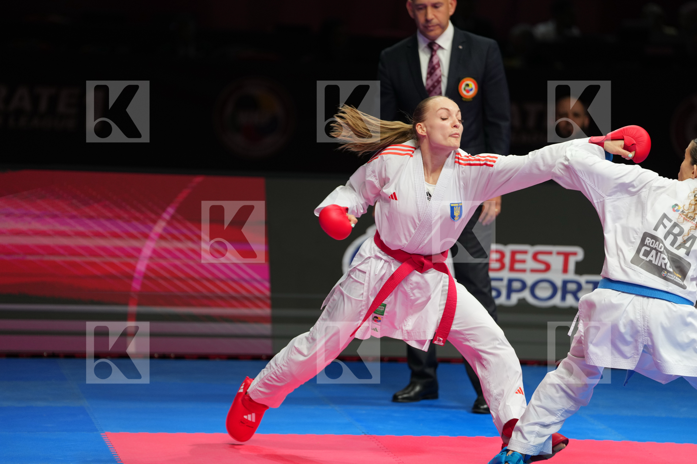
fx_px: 3871
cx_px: 348
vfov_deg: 6.9
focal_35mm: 200
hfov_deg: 10.3
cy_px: 232
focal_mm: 200
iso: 800
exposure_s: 1/1000
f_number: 2.8
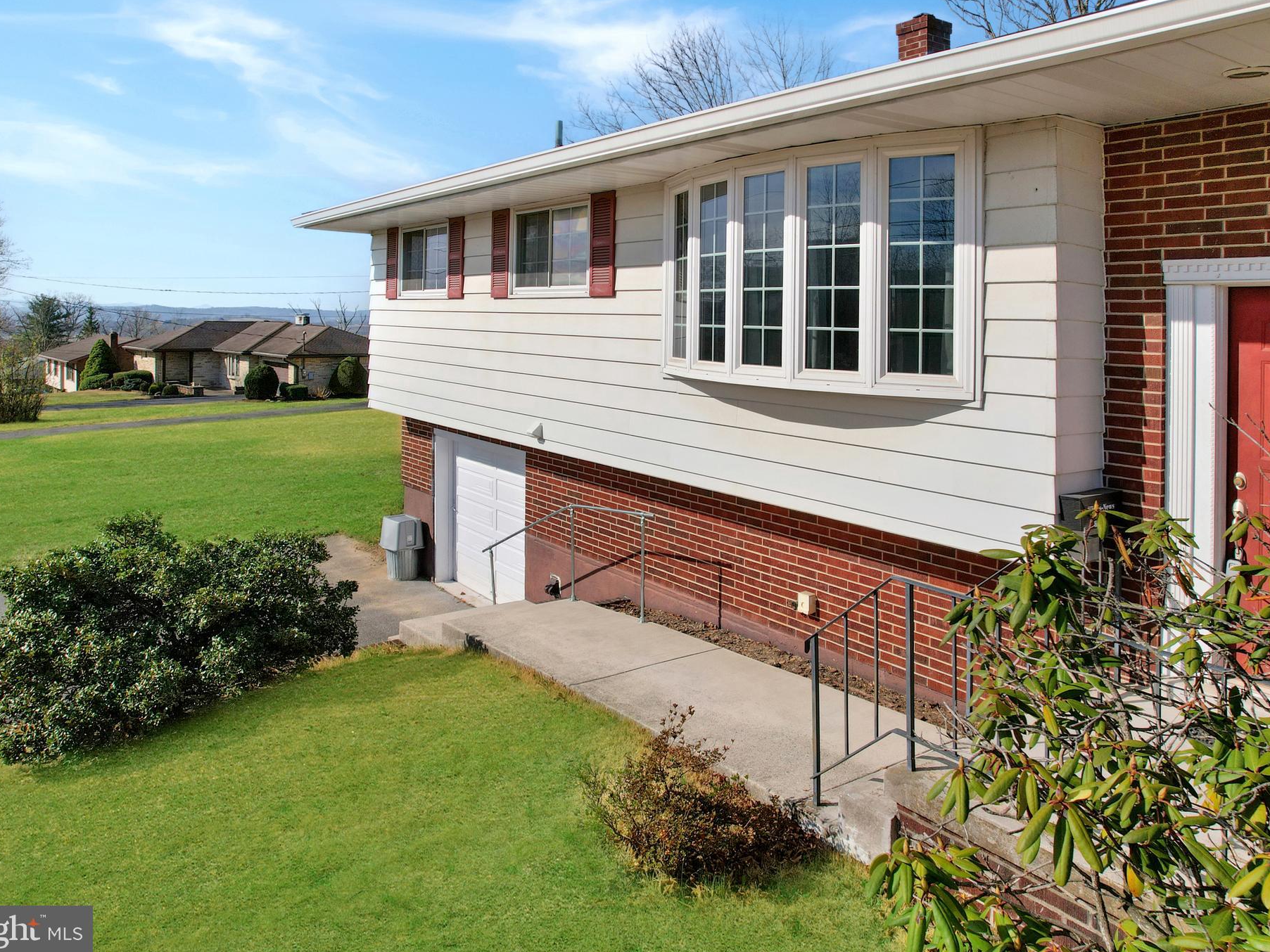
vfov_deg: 56.8
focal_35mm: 24
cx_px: 657
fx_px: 881
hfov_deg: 71.6
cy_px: 477
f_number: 2.8
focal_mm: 8.38
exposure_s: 1/200
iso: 100
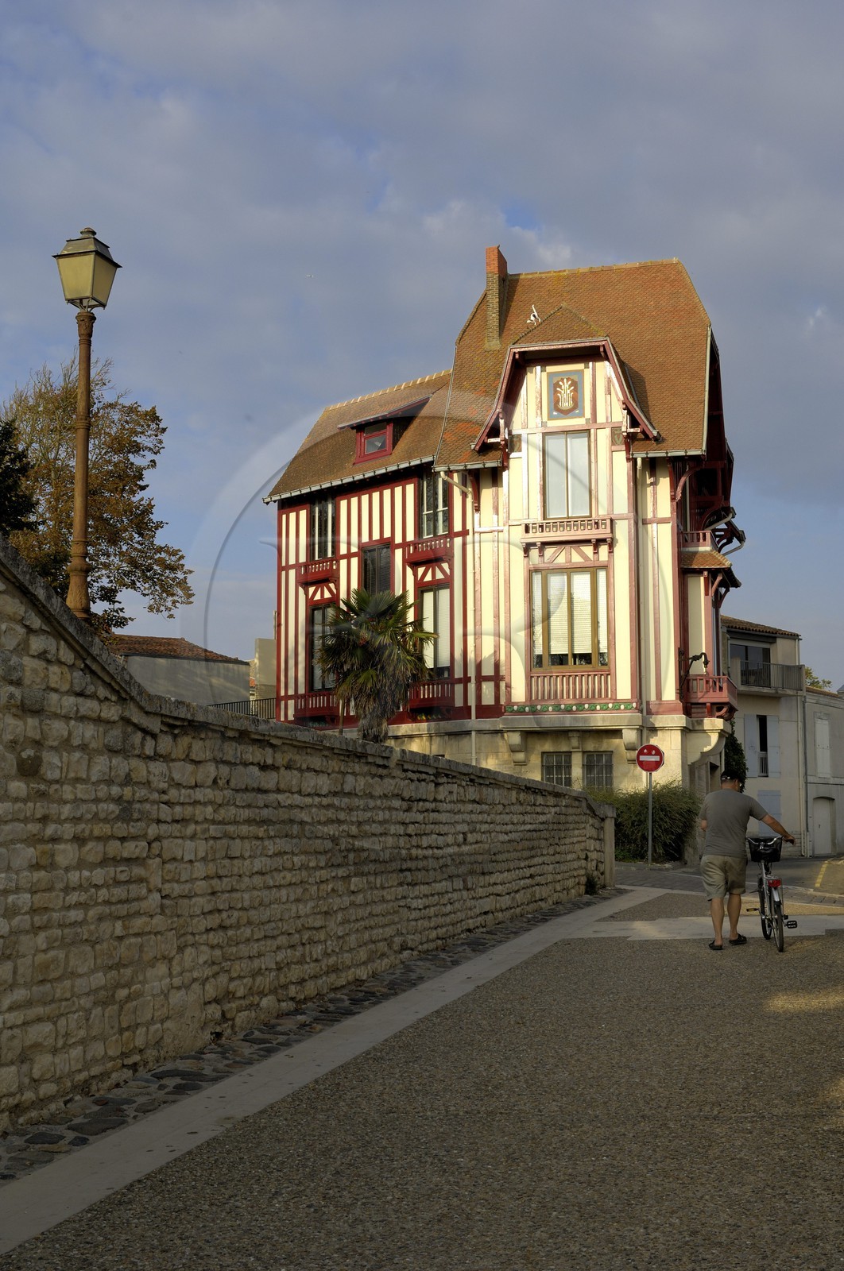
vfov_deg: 46.5
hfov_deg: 31.8
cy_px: 636
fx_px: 1481
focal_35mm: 42
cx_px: 422
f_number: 9
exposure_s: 1/160
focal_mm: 28
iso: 100
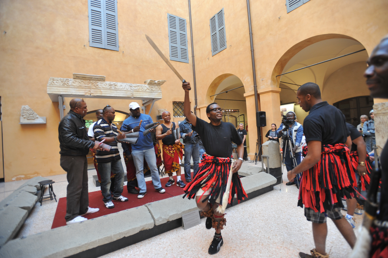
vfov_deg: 70.4
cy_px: 129
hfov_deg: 93.3
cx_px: 194
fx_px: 183
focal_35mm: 17
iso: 800
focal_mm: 17
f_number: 2.8
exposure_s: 1/125
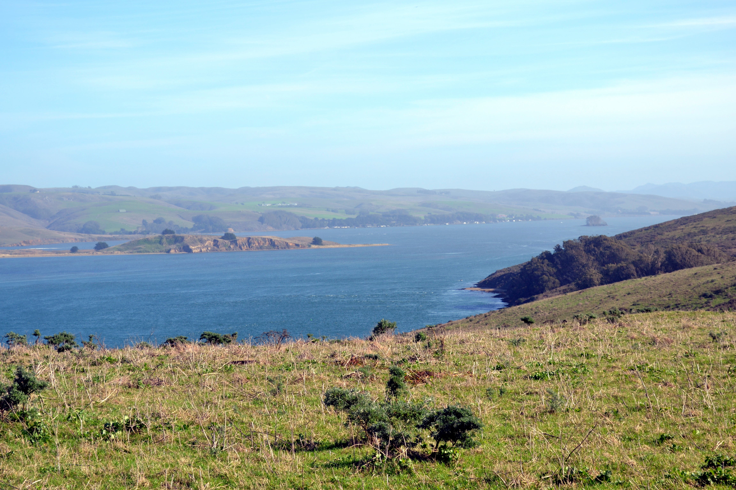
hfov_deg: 24.6
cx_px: 368
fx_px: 1687
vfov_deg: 16.6
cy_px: 245
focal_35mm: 82
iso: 100
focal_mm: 55
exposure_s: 1/200
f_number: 7.1
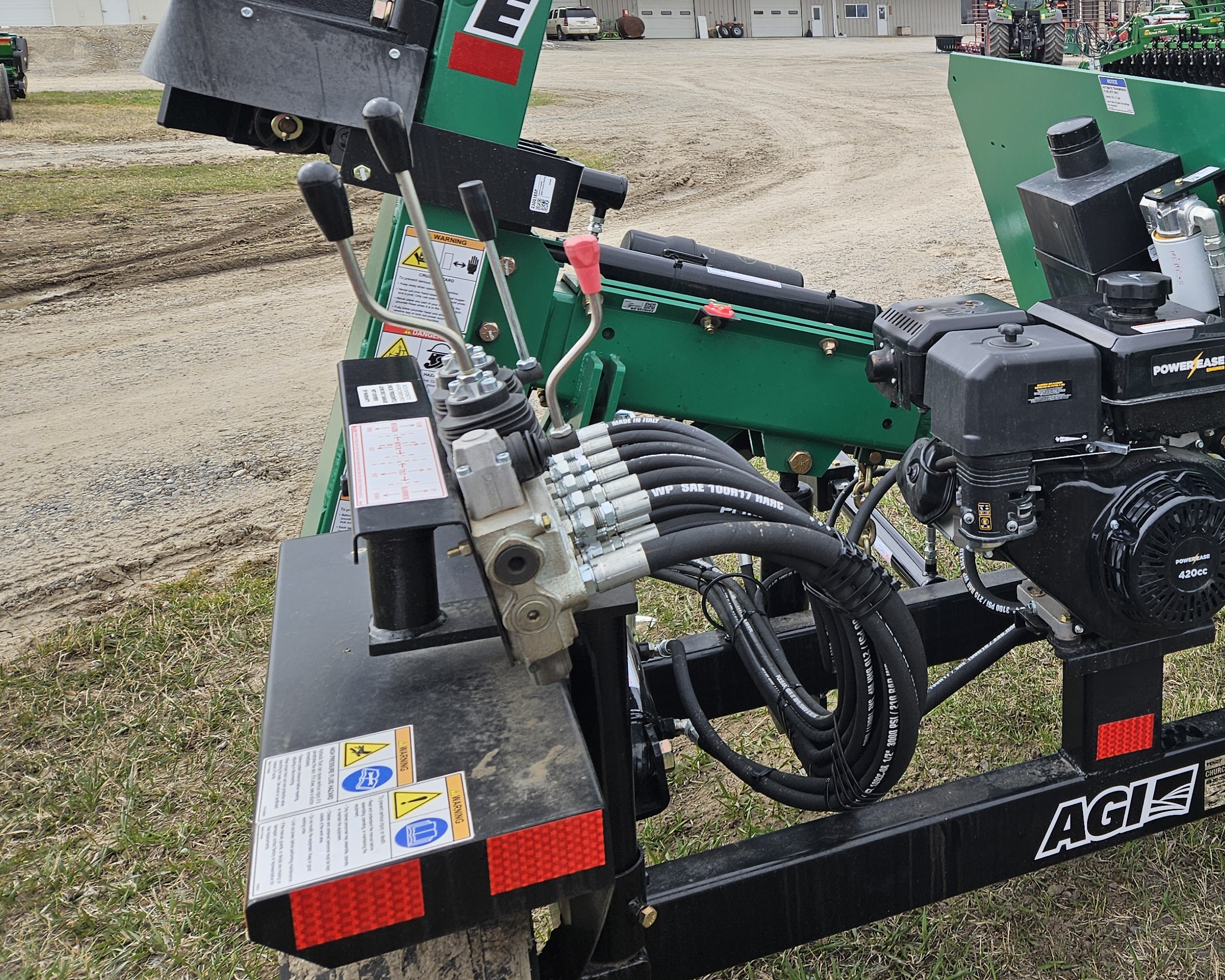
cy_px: 301
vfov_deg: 39.5
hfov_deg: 46.2
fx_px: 1342
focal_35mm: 37
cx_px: 1003
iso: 25
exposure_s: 1/1105
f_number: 1.8
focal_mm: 5.4
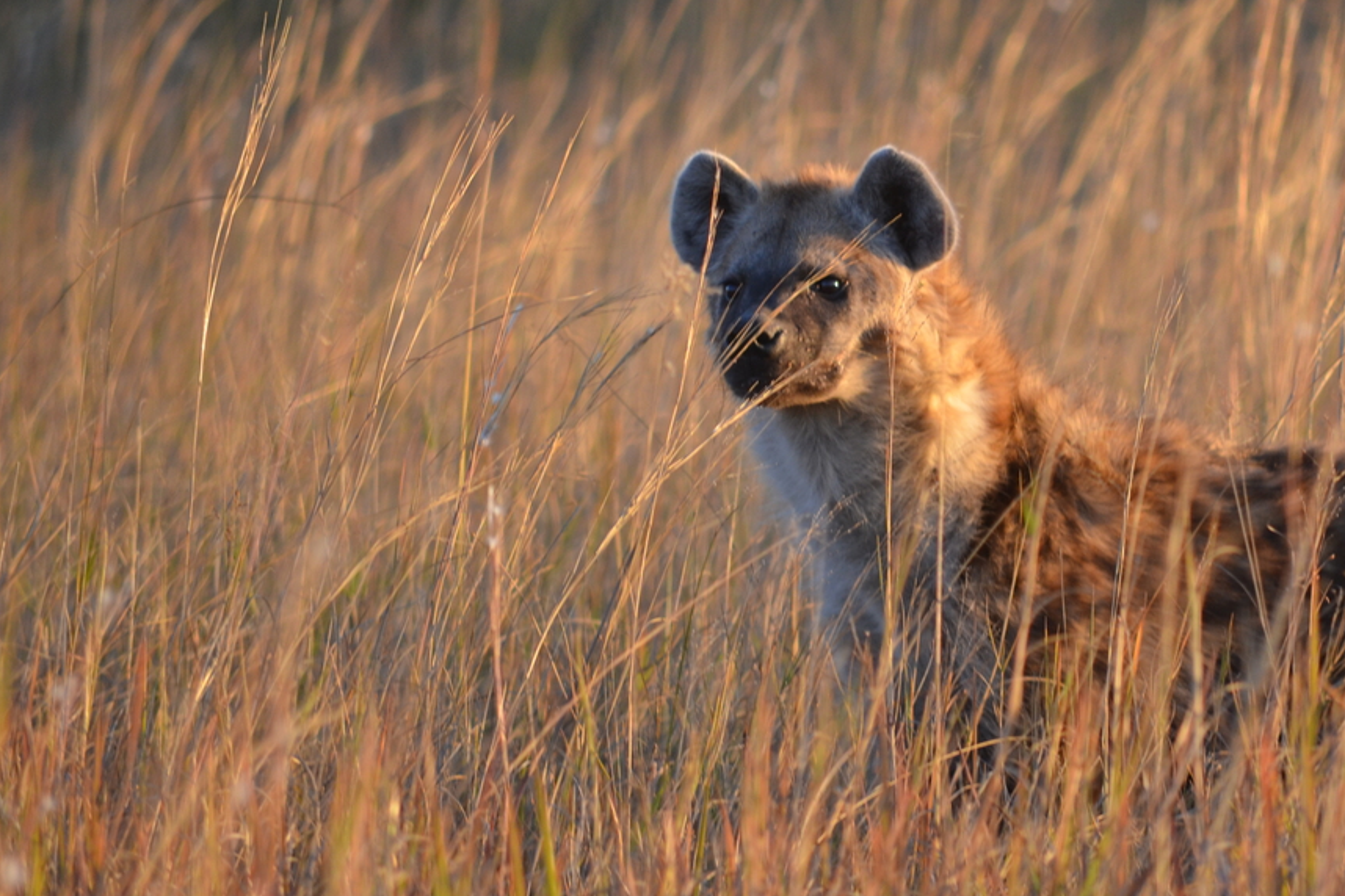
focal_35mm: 670
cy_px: 343
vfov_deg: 2.1
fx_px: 25030
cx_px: 908
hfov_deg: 3.1
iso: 400
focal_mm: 300
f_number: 5.6
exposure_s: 1/320
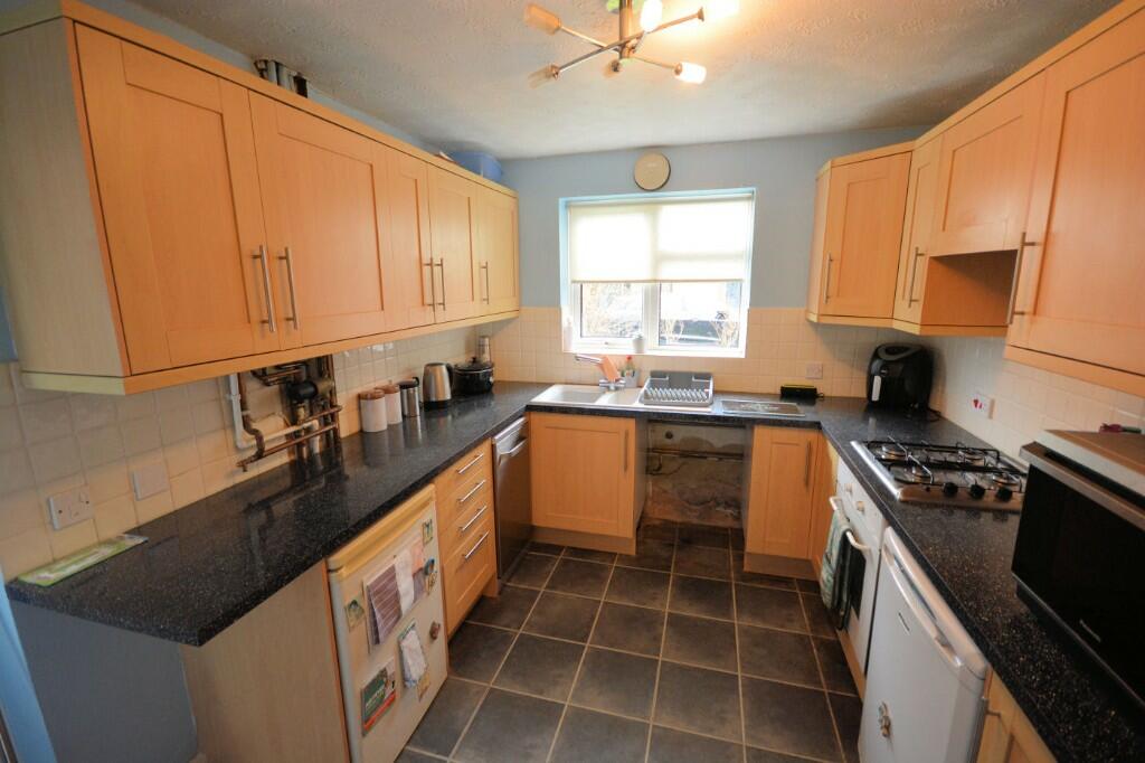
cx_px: 572
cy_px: 382
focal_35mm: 15
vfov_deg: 77.3
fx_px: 477
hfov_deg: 100.4
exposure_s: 1/40
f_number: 4
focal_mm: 10
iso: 800
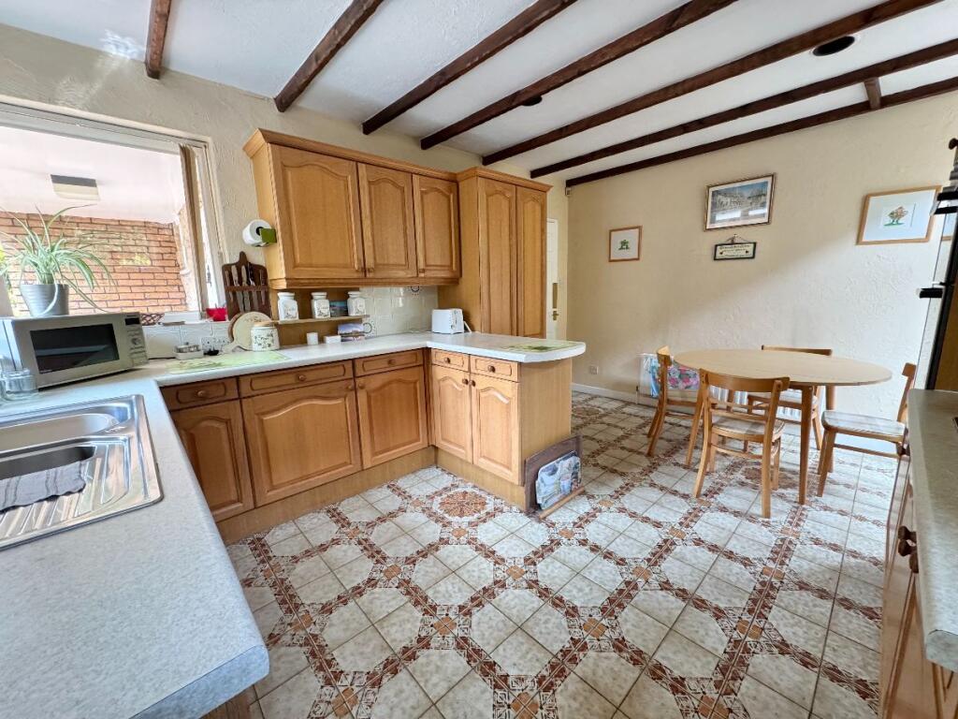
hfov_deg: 102.1
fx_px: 387
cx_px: 479
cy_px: 360
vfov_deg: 85.7
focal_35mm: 14
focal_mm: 2.22
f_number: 2.2
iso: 250
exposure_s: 1/99
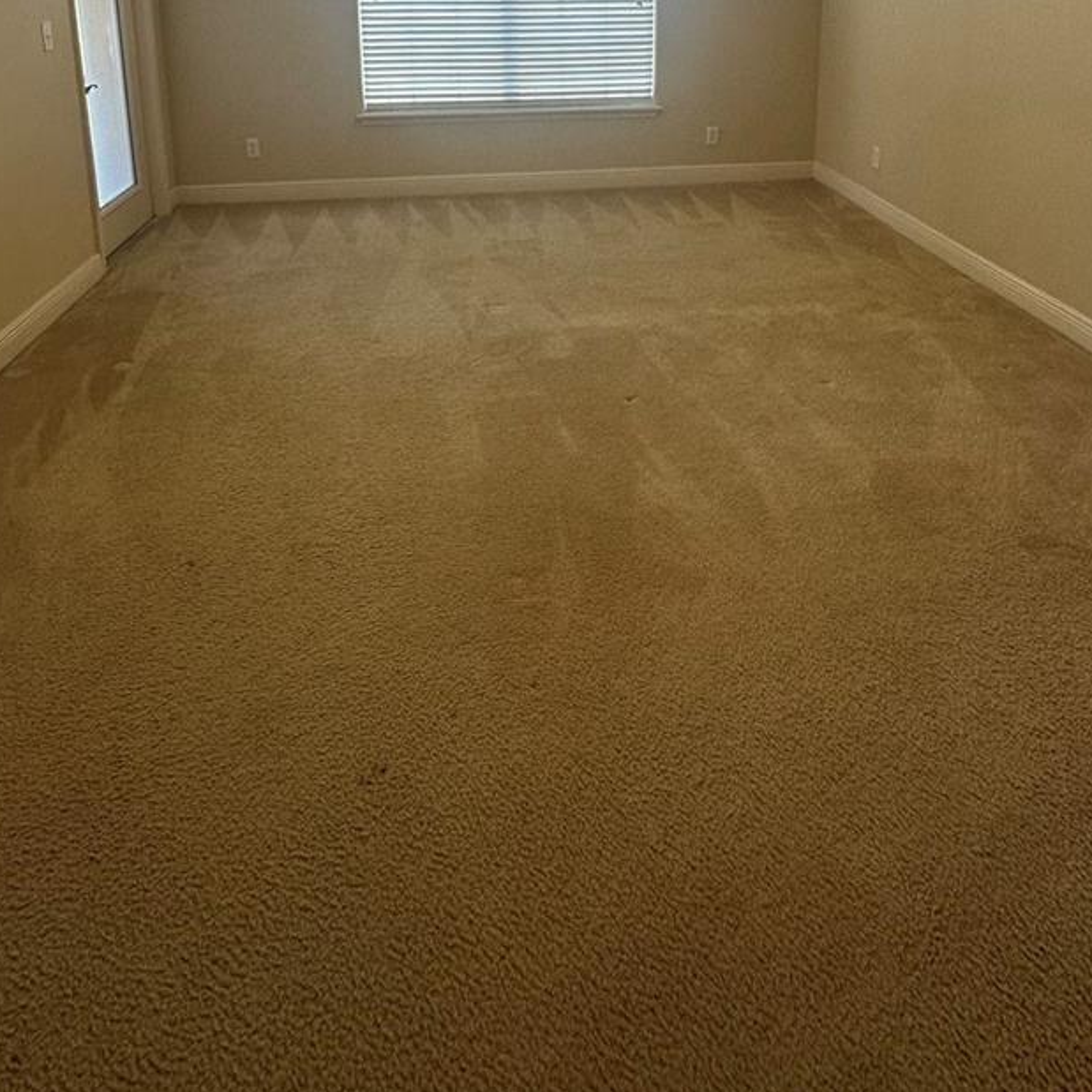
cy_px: 113
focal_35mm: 24
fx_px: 857
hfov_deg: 65.0
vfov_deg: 56.3
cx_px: 572
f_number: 2.2
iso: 125
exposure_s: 1/120
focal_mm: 2.22
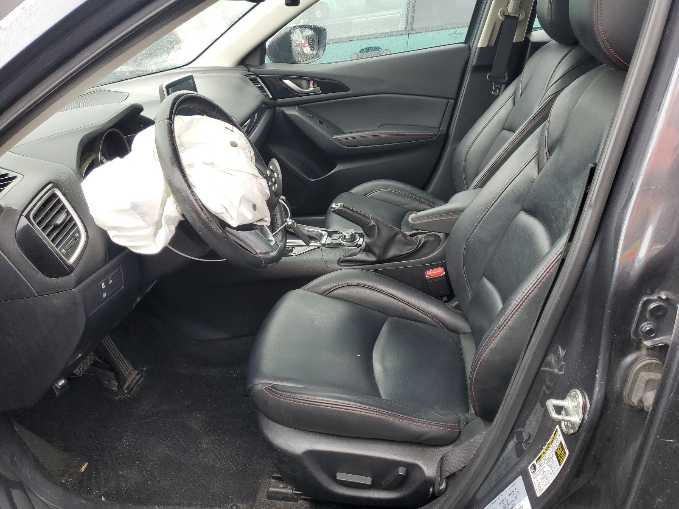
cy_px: 254
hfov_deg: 67.3
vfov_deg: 53.1
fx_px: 510
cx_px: 340
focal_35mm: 26
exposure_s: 1/120
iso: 52
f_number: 1.5
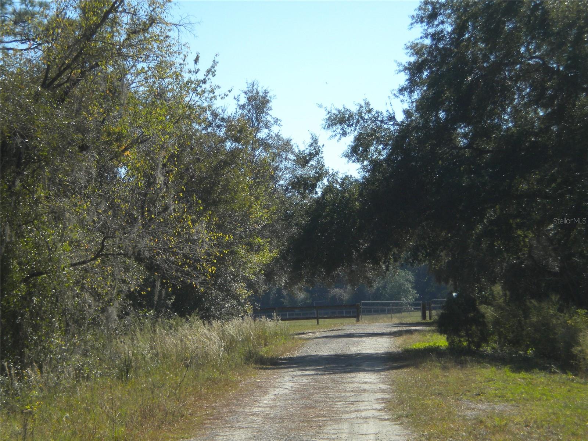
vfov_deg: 14.1
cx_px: 294
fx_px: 1784
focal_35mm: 105
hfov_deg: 18.7
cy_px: 220
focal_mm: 18.9
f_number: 5.9
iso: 125
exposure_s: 1/486
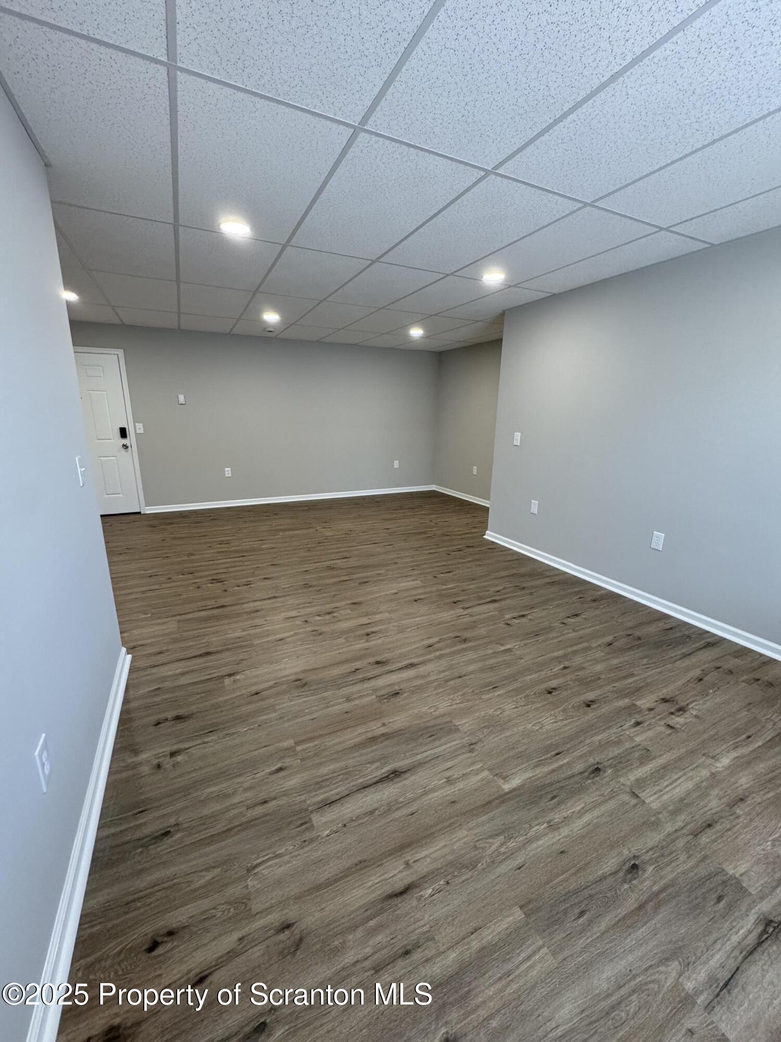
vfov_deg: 102.1
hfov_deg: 85.7
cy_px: 521
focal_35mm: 14
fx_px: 421
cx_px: 390
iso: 250
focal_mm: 2.22
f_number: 2.2
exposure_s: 1/120
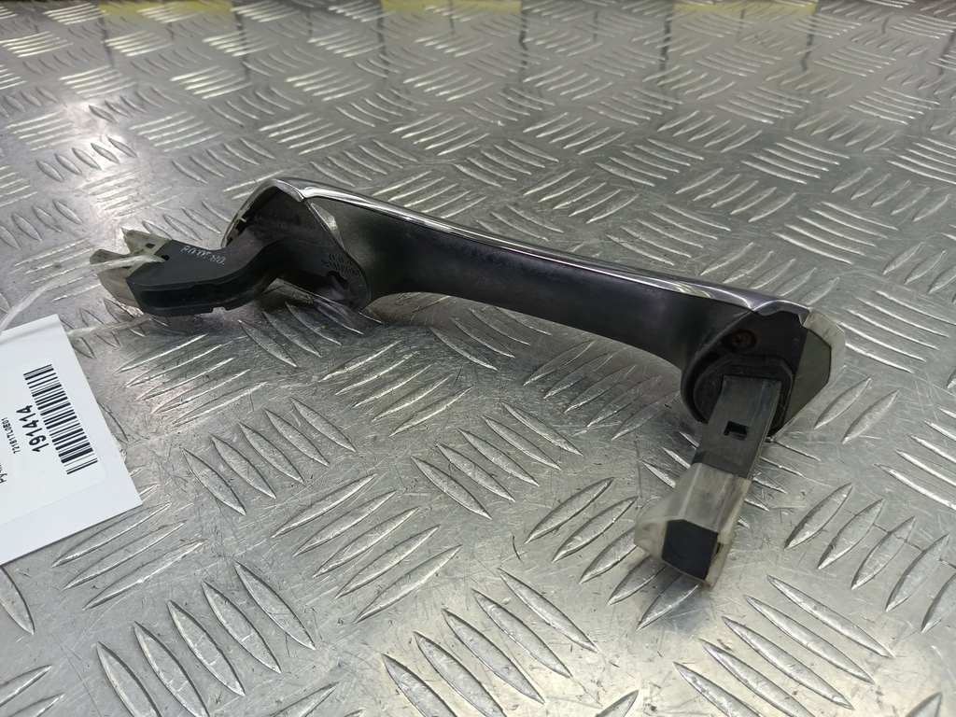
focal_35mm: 27
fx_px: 746
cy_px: 358
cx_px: 478
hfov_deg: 65.3
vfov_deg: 51.4
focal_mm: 4.11
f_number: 1.6
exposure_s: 1/50
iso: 116
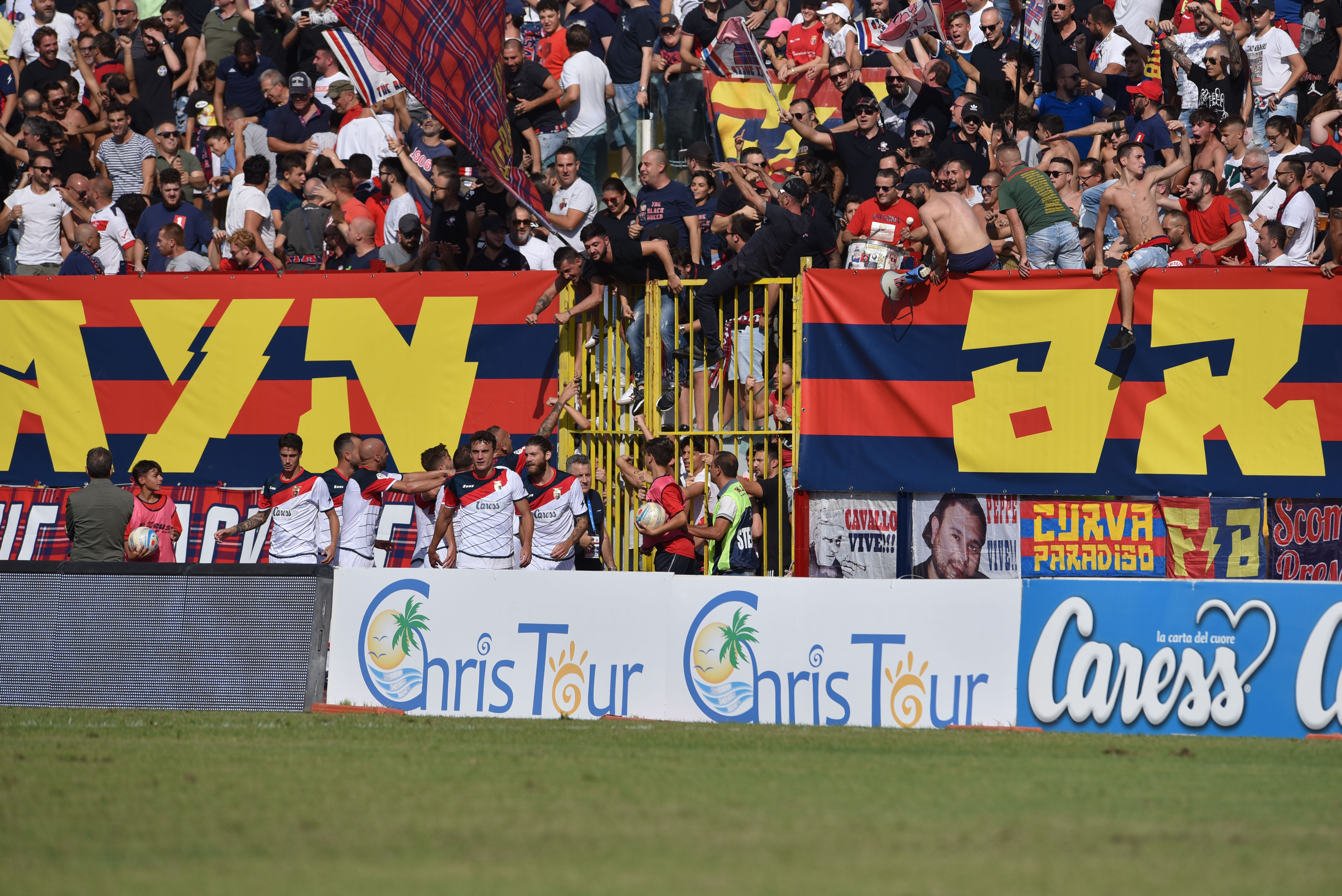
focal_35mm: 400
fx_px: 14916
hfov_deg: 5.2
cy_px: 448
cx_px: 671
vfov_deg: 3.4
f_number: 4.5
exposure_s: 1/4000
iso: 200
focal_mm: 400
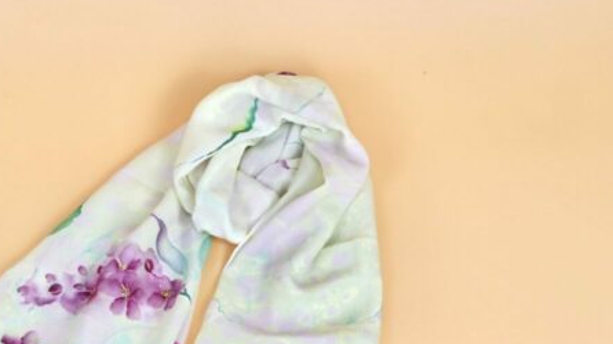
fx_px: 1332
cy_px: 387
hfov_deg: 25.5
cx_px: 135
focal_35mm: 82
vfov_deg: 14.4
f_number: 4
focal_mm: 34
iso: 400
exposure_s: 1/400
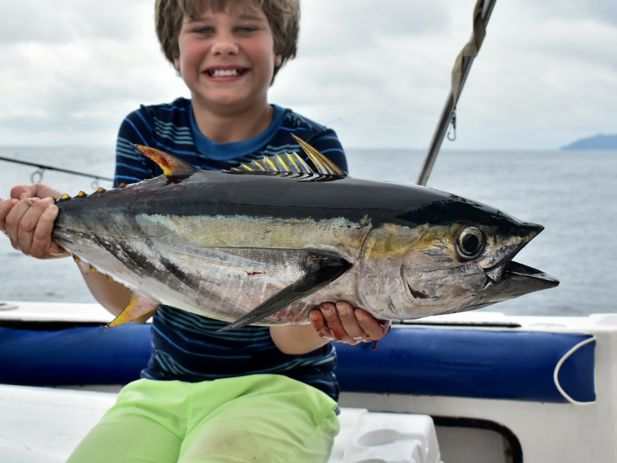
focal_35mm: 43
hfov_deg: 43.8
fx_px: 767
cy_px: 229
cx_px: 282
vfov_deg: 33.6
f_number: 5.6
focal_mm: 26
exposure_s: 1/2000
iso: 800
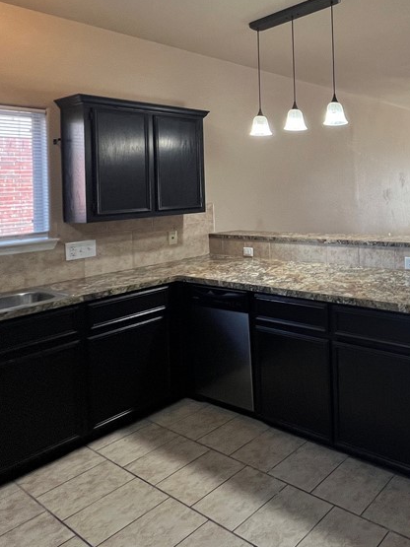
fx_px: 379
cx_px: 440
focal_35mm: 24
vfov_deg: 69.3
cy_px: 176
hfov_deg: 44.8
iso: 100
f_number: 1.8
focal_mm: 1.57
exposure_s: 1/120
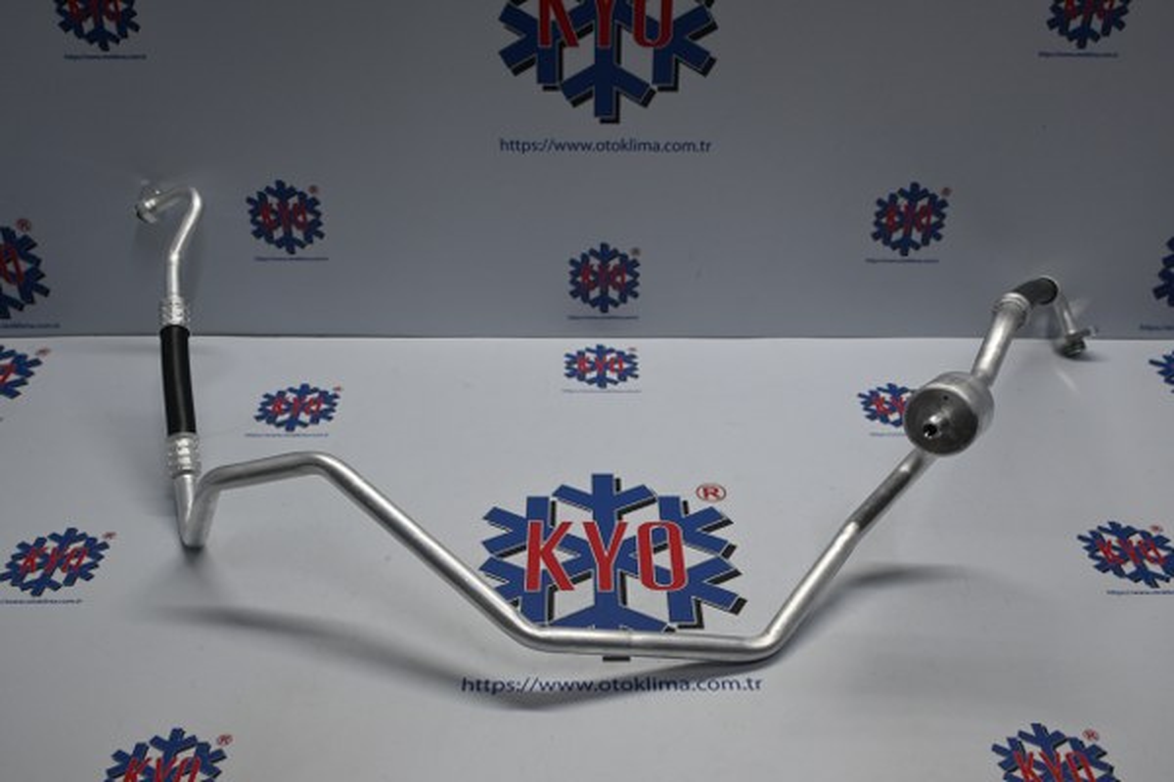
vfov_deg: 36.9
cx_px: 587
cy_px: 391
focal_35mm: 36
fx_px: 1174
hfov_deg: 53.1
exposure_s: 1/125
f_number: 4.2
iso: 400
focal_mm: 24
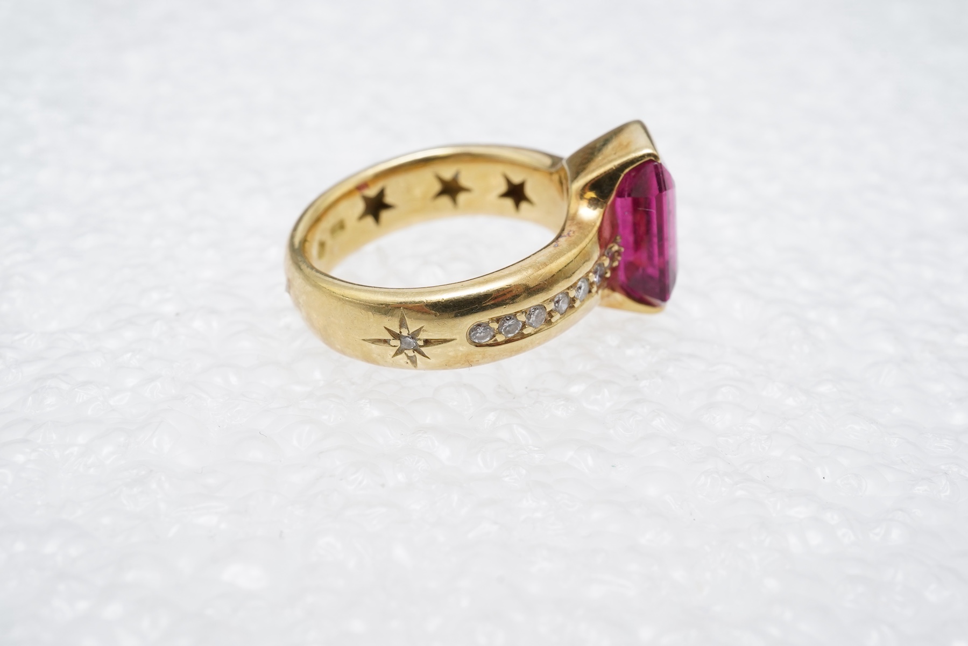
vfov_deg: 29.9
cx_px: 484
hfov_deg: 43.6
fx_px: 1210
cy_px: 323
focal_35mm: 45
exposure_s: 1/125
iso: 640
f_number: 22
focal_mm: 30
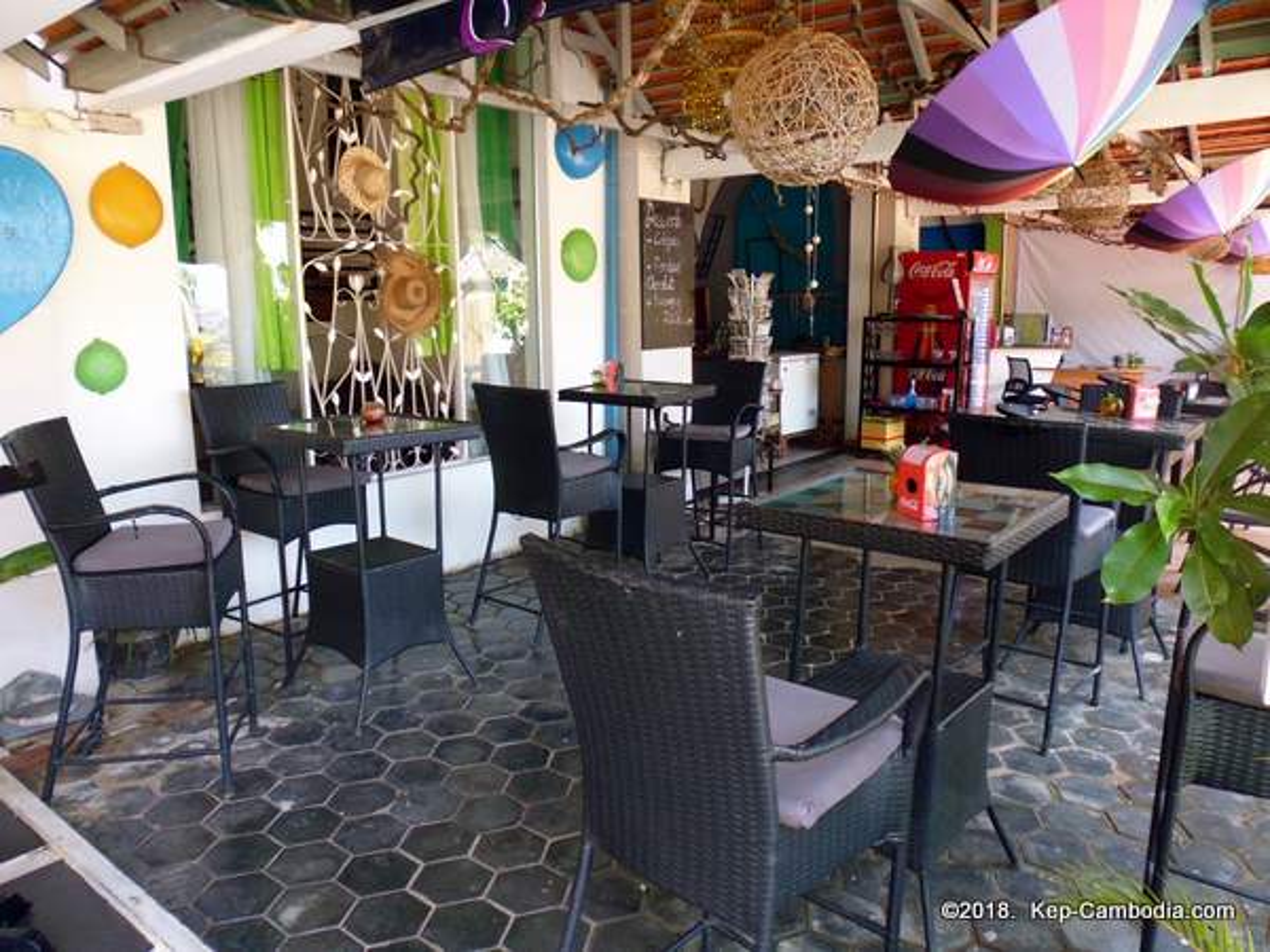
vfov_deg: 56.8
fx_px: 881
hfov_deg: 71.6
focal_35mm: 24
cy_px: 476
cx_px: 635
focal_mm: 4.3
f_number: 2.8
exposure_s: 1/60
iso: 250
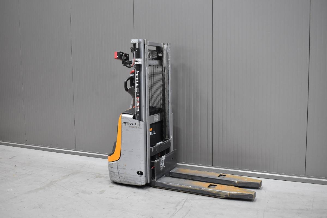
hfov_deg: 53.1
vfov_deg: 36.9
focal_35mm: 36
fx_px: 327
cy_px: 109
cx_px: 164
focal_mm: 24
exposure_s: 1/60
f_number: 5
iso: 1600
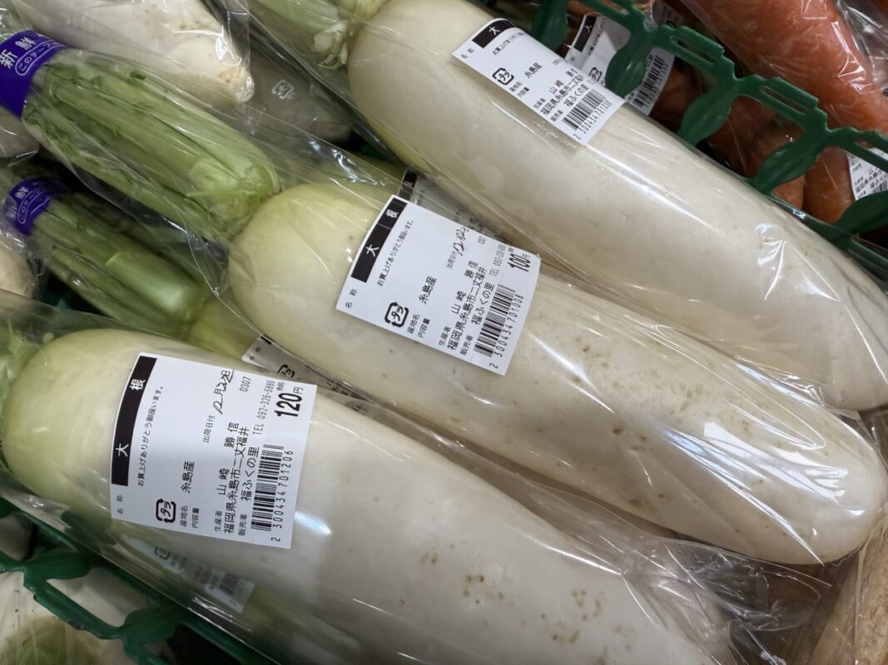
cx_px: 444
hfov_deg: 71.6
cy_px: 332
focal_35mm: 24
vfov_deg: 56.8
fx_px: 616
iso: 200
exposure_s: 1/120
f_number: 2.2
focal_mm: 2.22
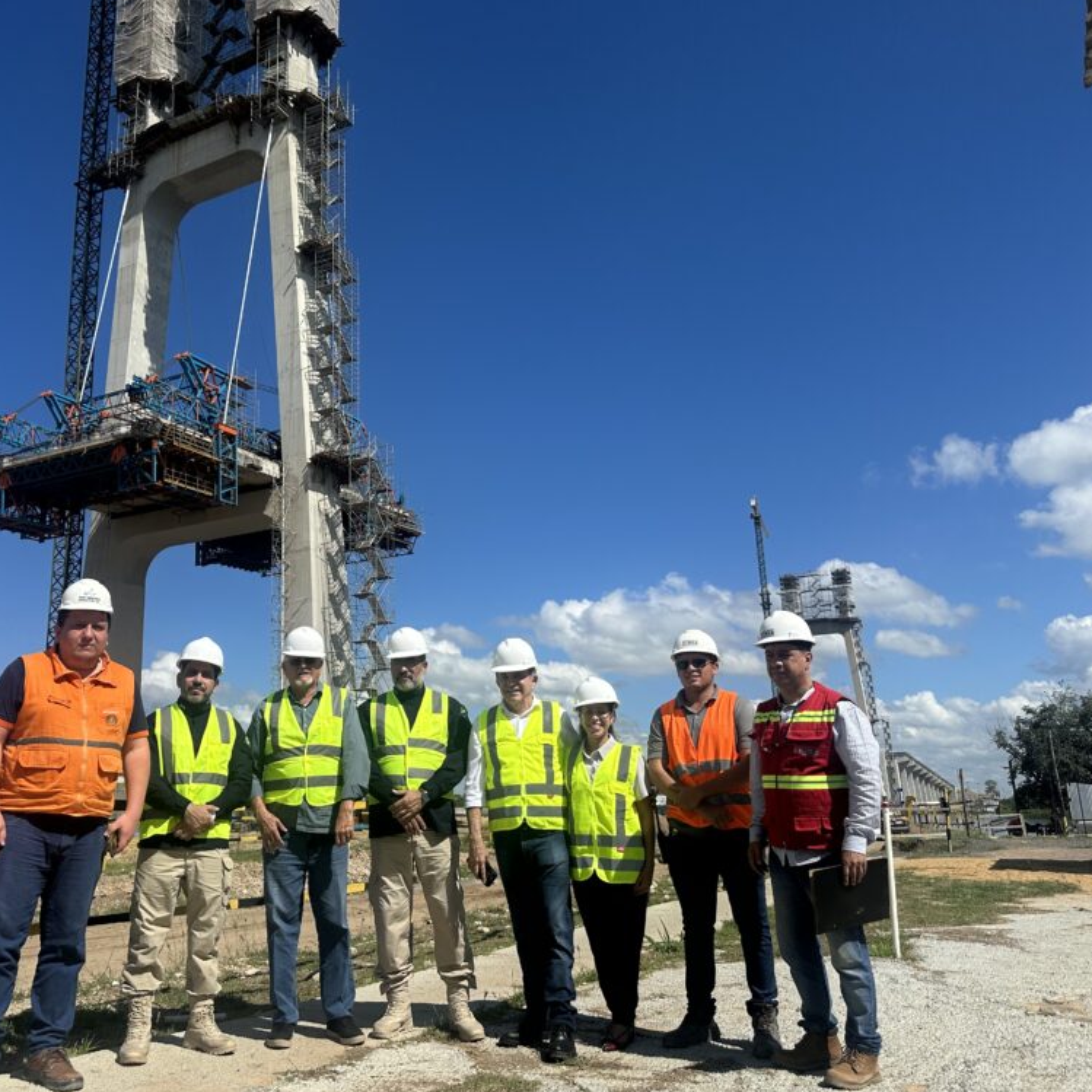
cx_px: 414
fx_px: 1035
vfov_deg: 55.6
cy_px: 537
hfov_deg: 55.0
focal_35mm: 29
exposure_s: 1/10753
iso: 80
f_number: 1.78
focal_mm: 6.86
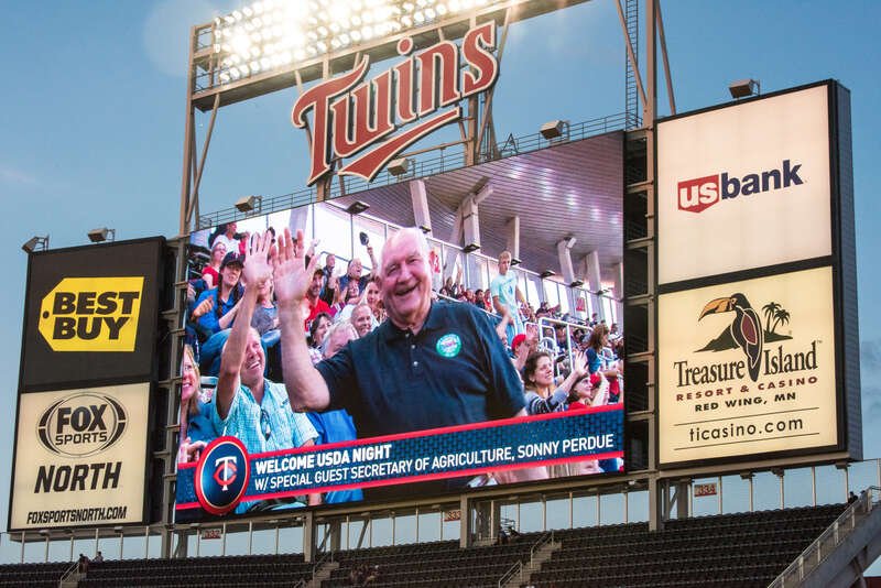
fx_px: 2105
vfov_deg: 15.9
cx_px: 440
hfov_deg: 23.6
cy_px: 294
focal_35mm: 86
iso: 2500
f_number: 18
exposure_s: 1/250
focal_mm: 86
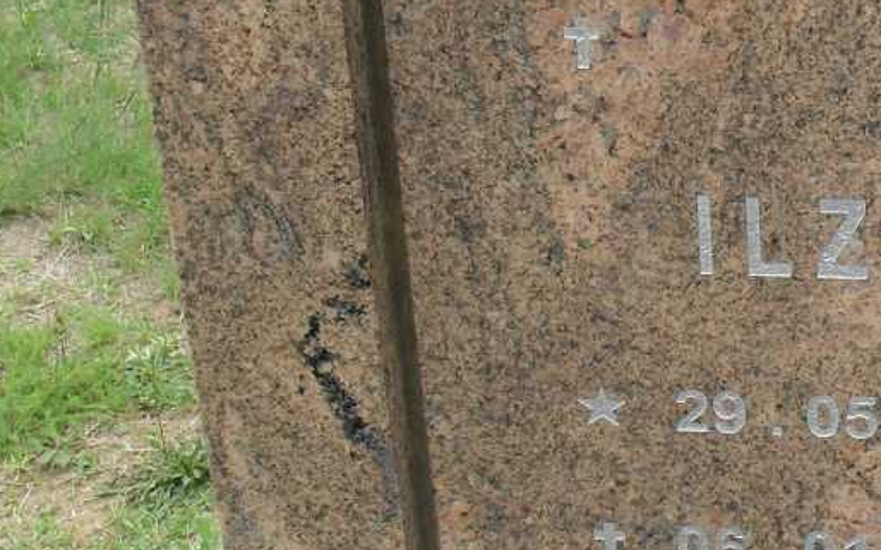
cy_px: 125
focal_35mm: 94
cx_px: 962
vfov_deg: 13.8
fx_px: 2256
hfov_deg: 21.0
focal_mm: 6.3
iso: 80
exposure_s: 1/90
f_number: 8.3
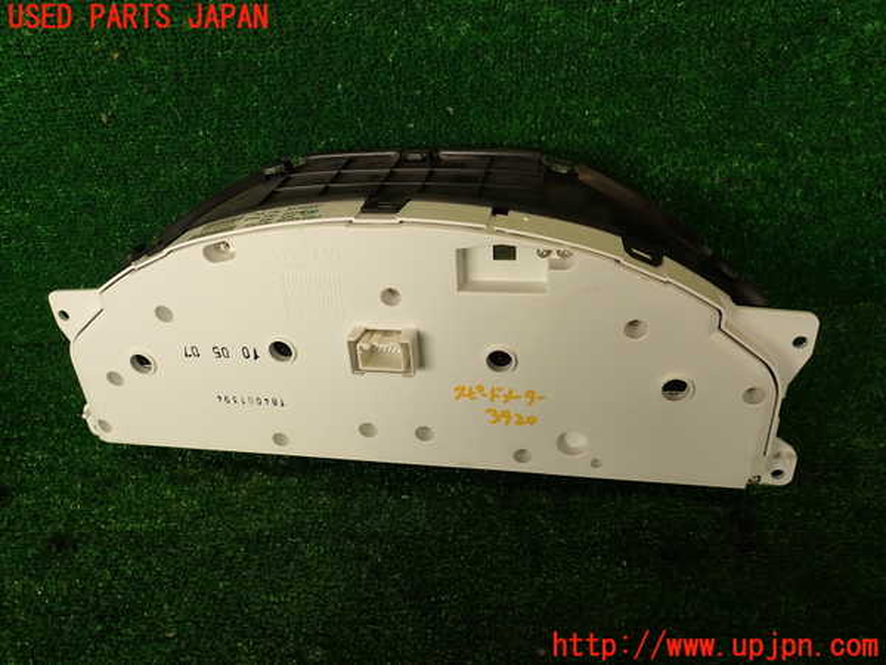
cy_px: 332
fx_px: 640
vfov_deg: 54.9
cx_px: 443
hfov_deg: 69.4
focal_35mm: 25
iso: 100
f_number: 2.8
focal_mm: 4.5
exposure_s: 1/100
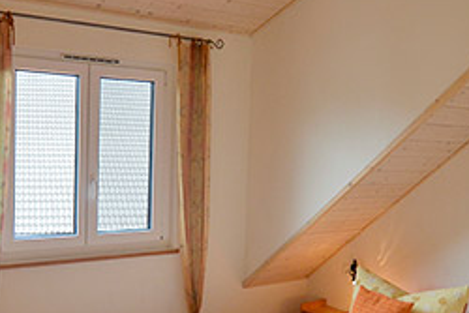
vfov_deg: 35.9
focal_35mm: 36
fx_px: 469
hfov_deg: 52.9
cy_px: 244
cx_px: 203
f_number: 4.5
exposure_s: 1/80
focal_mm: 10
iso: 400
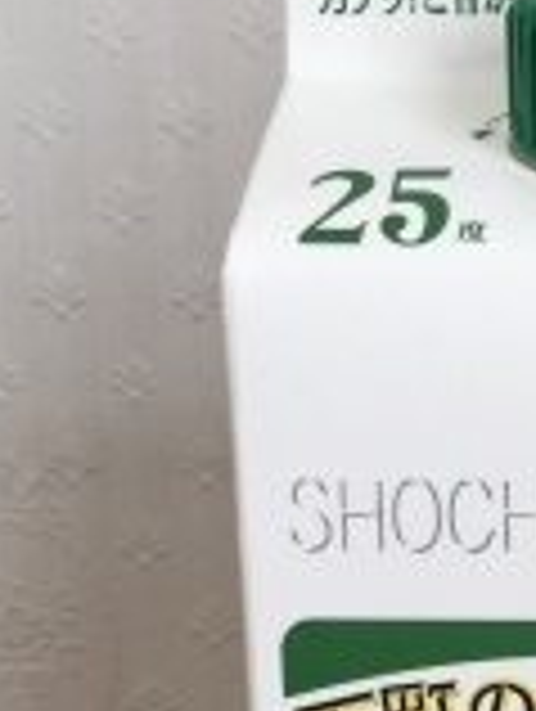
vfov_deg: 18.1
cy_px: 1048
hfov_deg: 14.8
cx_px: 619
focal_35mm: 97
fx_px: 1997
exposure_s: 1/120
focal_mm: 4.15
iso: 32
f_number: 2.2
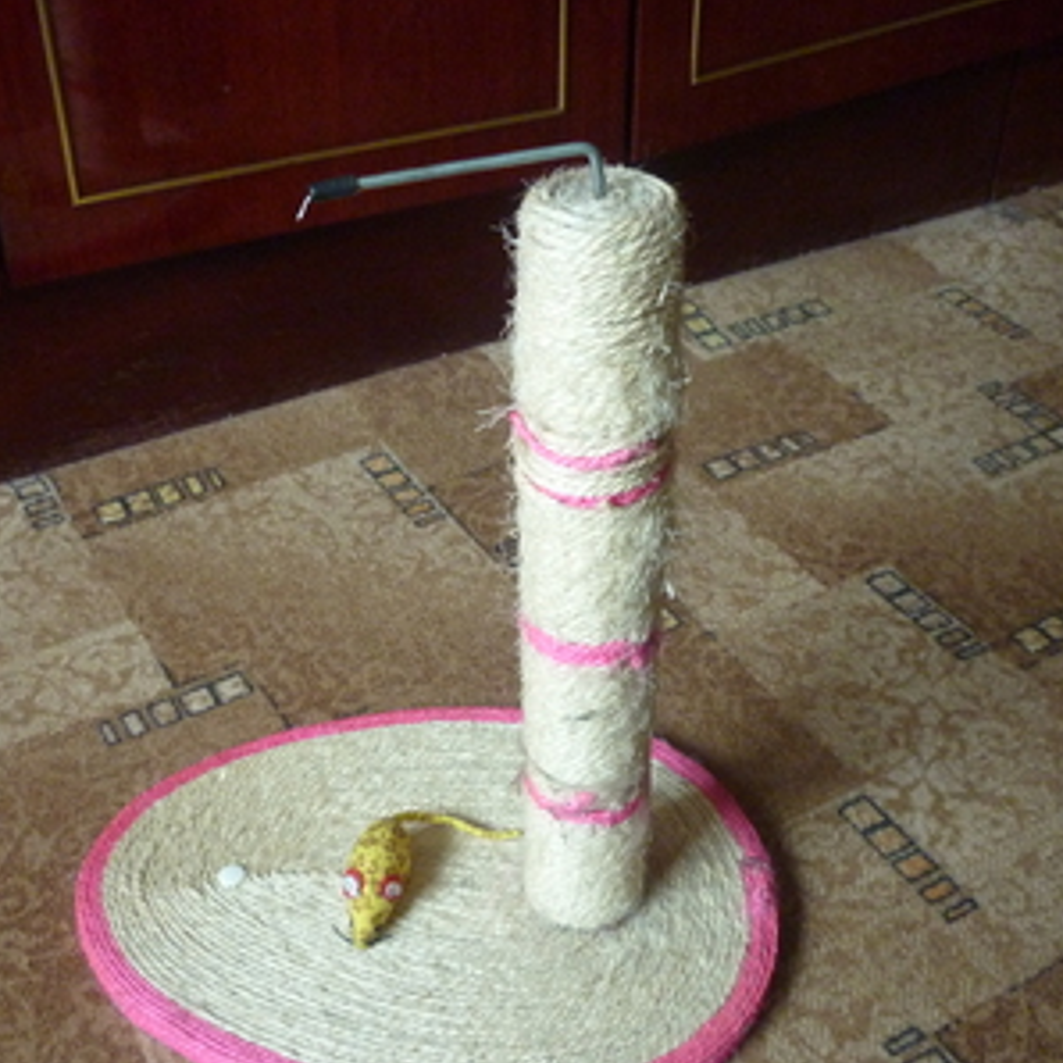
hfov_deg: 38.3
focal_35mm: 44
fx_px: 1529
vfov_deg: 38.3
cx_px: 507
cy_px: 578
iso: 400
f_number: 2.8
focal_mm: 5.5
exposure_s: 1/15
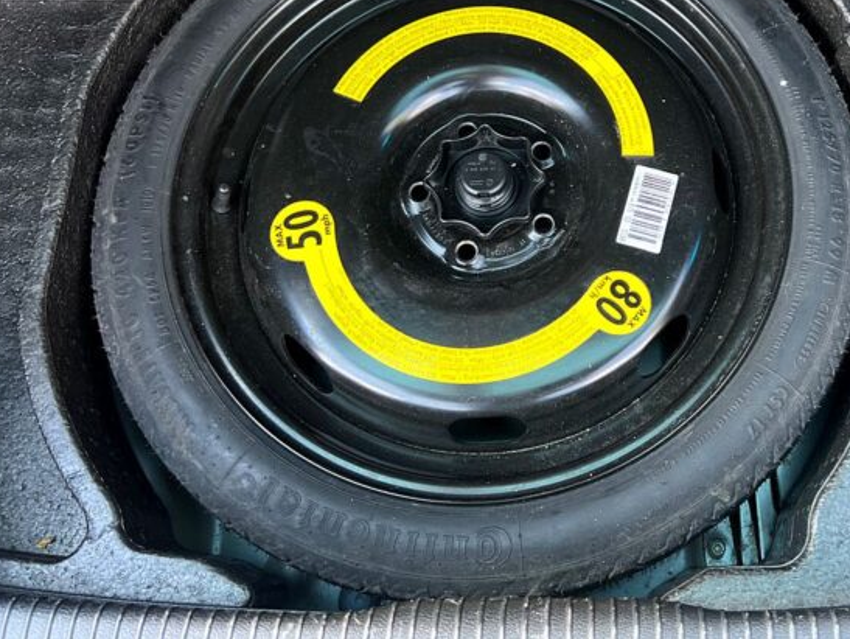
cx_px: 604
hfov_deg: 47.7
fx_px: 934
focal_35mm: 38
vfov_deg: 37.1
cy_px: 179
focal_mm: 5.7
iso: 80
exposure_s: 1/121
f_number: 1.5
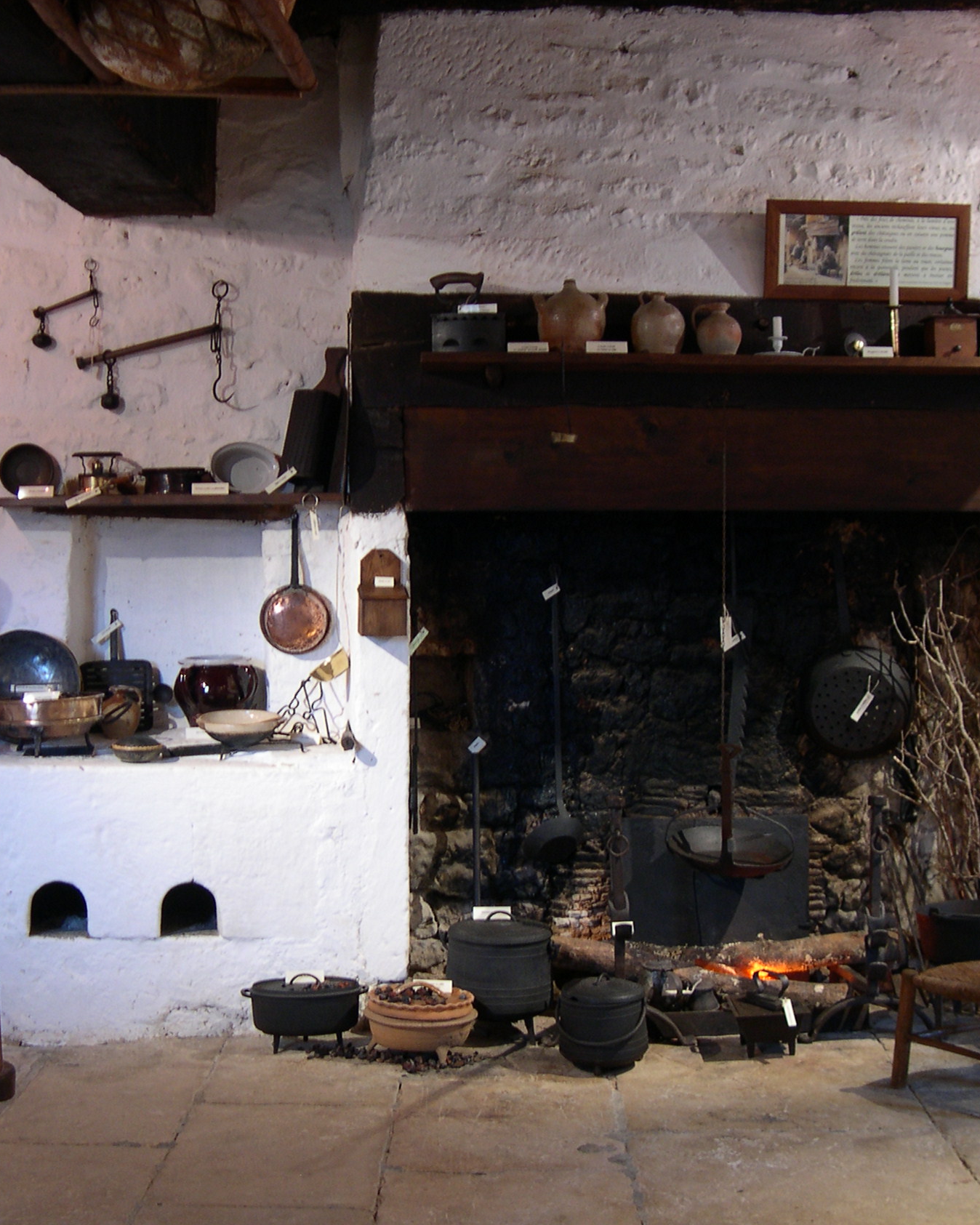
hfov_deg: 30.2
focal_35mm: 50
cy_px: 617
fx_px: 1813
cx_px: 454
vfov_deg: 37.3
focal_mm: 8
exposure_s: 1/4.6
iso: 103
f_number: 2.8
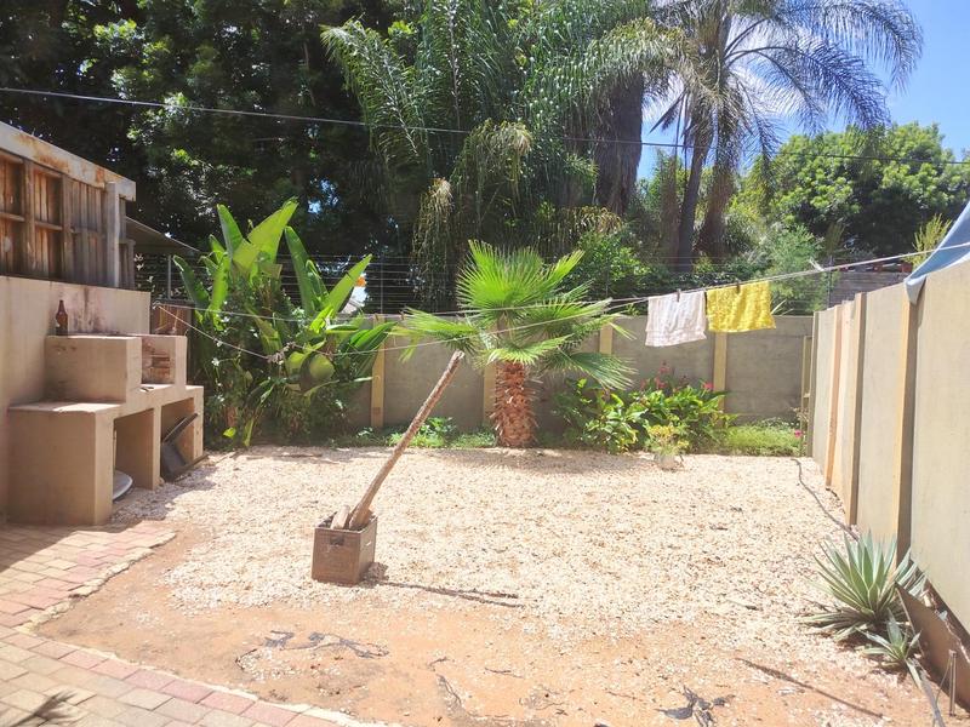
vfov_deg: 56.8
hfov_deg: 71.6
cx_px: 485
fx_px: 673
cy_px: 364
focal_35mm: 24
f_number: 1.75
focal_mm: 5.25
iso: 100
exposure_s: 1/621
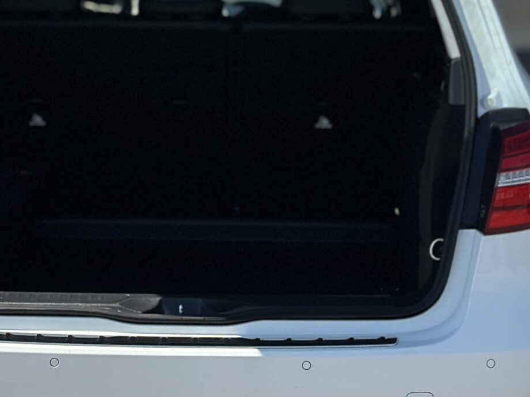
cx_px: 138
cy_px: -37
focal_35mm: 134
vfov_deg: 10.9
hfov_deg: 14.7
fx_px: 2052
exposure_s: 1/6211
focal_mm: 6.86
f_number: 1.78
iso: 100
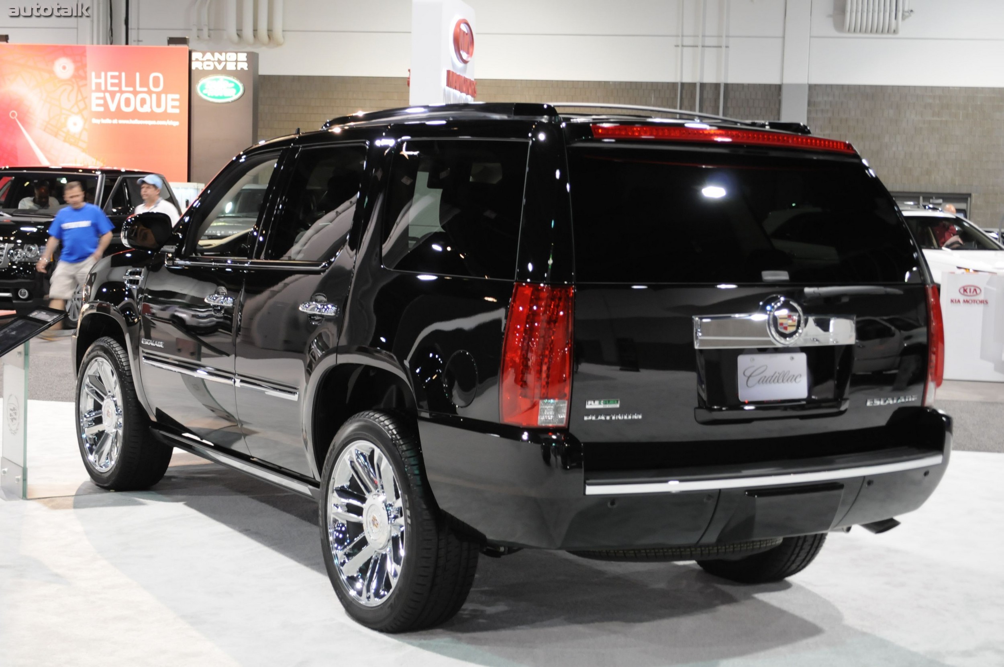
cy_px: 334
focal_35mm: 54
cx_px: 502
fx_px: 1504
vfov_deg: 25.0
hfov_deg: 36.9
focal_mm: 36
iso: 800
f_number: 5
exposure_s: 1/13
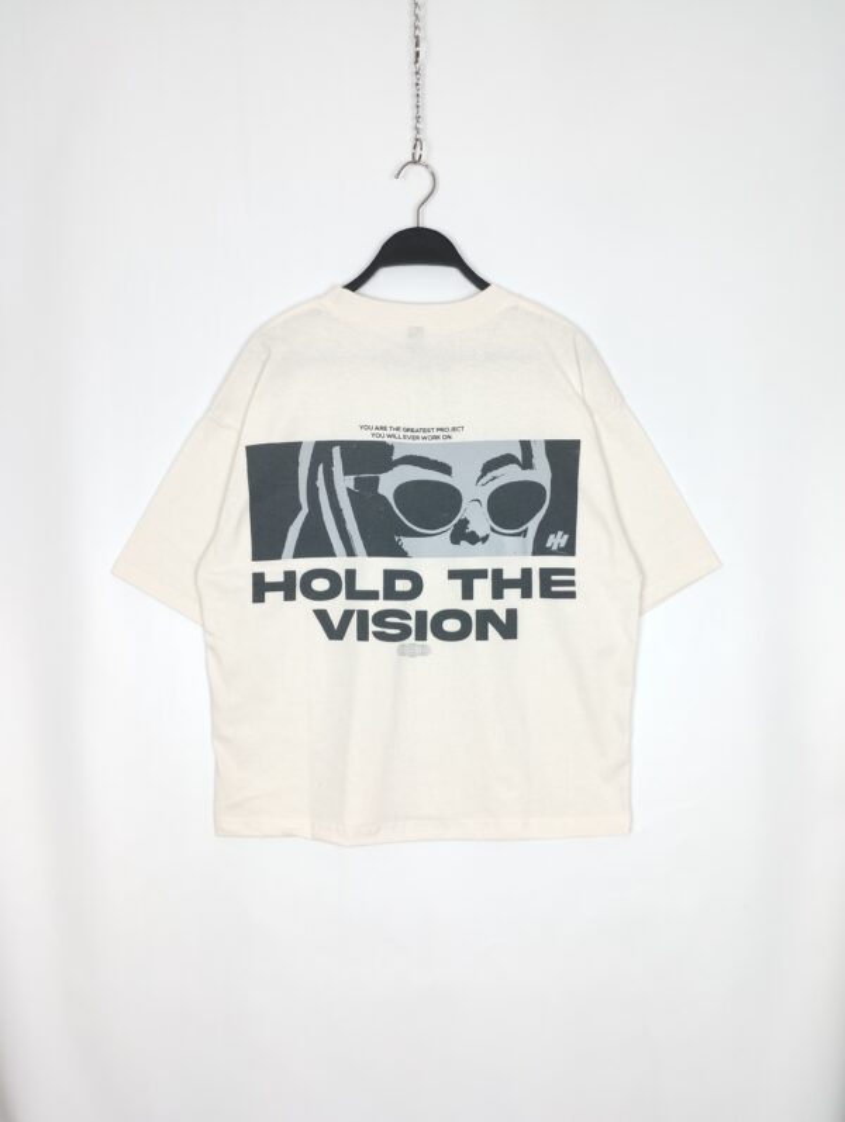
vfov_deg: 63.4
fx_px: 909
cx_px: 422
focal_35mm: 28
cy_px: 561
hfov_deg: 49.9
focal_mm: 4.27
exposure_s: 1/15
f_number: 1.8
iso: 100
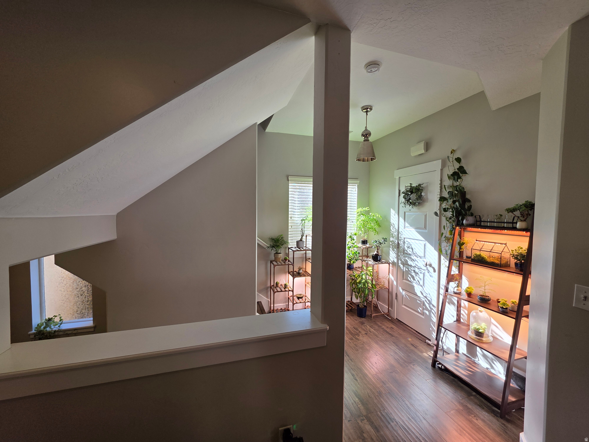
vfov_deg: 89.9
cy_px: 221
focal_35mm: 13
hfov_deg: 106.2
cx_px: 294
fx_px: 221
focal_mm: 2.2
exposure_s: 1/120
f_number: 1.9
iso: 40
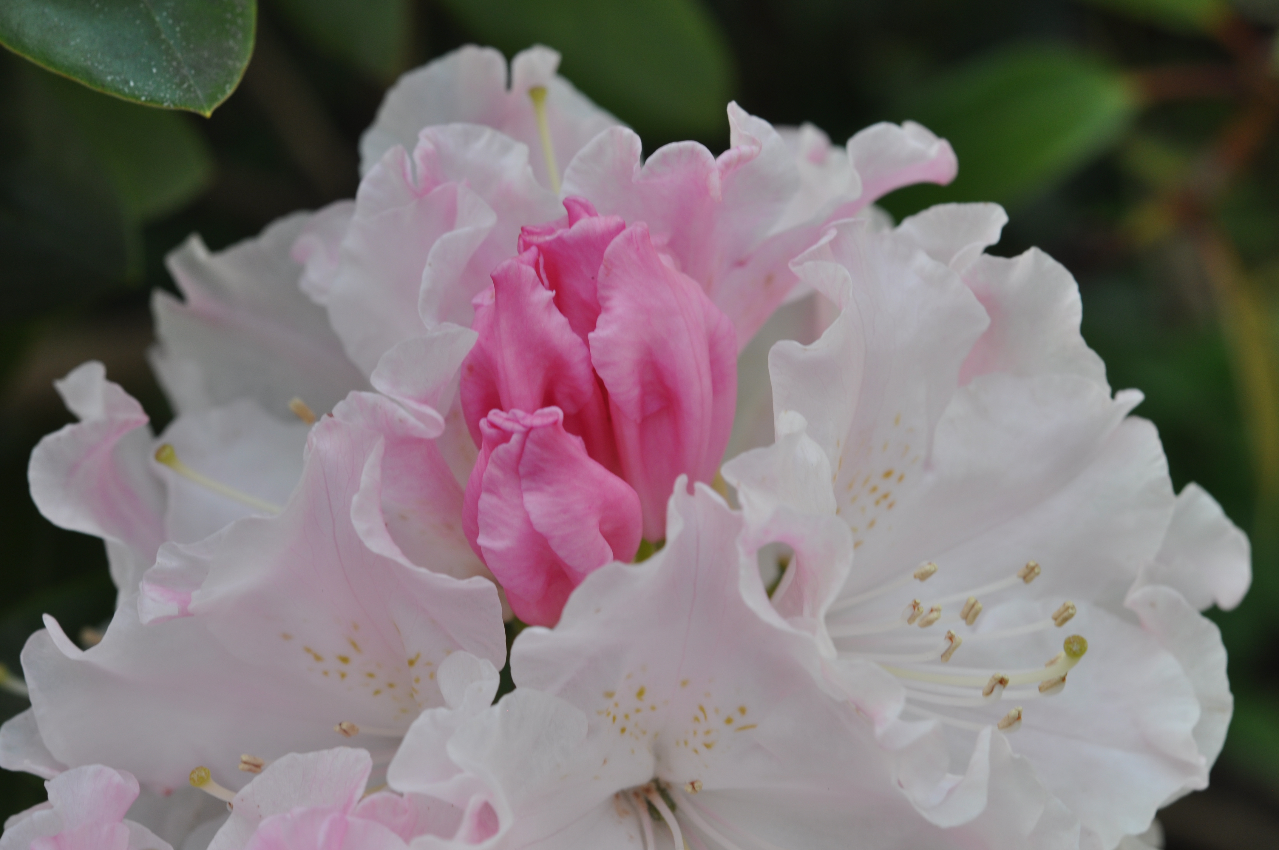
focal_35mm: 90
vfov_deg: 15.2
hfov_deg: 22.6
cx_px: 640
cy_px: 425
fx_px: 3194
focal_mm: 60
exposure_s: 1/125
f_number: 8
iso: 220
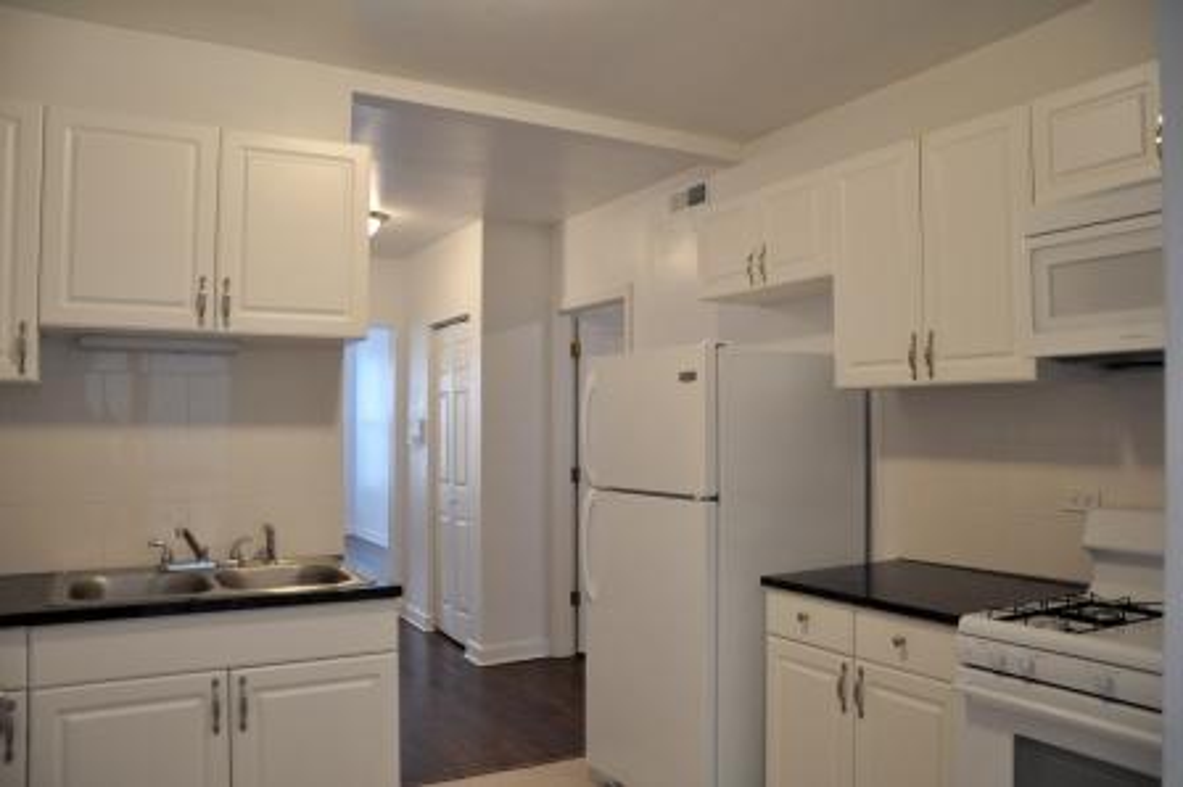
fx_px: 887
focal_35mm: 27
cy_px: 394
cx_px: 592
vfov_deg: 47.9
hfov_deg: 67.4
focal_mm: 18
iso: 800
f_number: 3.5
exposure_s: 1/30
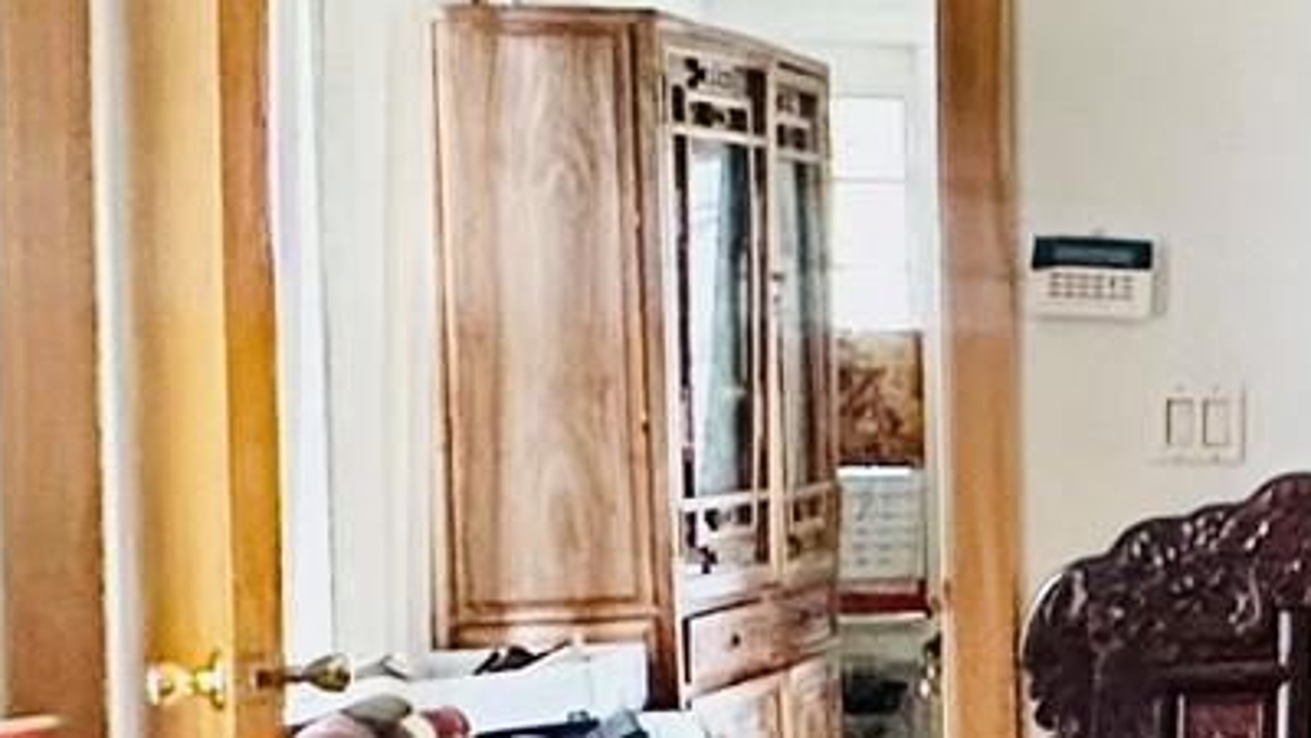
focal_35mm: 78
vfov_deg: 15.5
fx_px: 2711
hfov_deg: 18.0
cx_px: 2661
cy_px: 443
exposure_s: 1/60
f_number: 2.2
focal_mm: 2.22
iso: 640
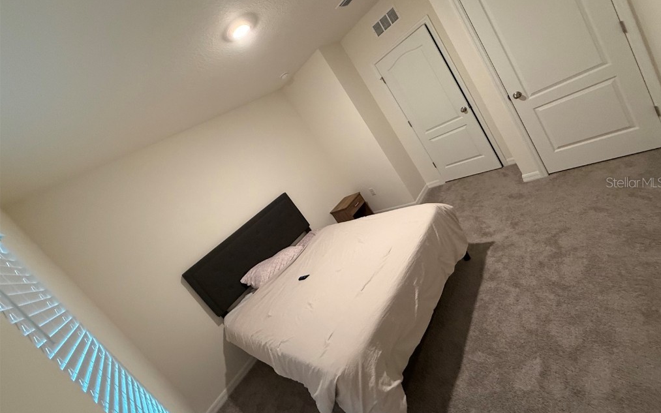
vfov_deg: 74.5
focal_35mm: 15
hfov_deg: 101.5
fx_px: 270
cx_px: 333
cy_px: 182
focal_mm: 2.22
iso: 500
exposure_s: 1/60
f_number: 2.2
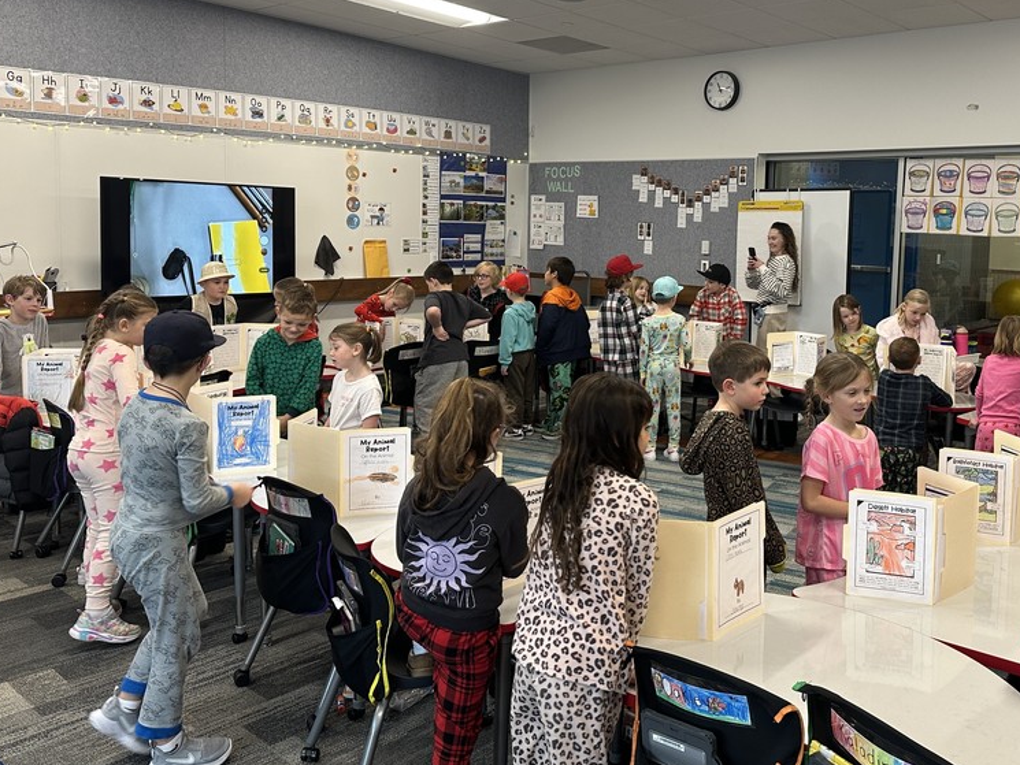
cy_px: 290
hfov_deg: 54.9
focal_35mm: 33
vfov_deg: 42.7
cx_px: 617
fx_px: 973
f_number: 1.78
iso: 125
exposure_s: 1/60
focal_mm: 6.86
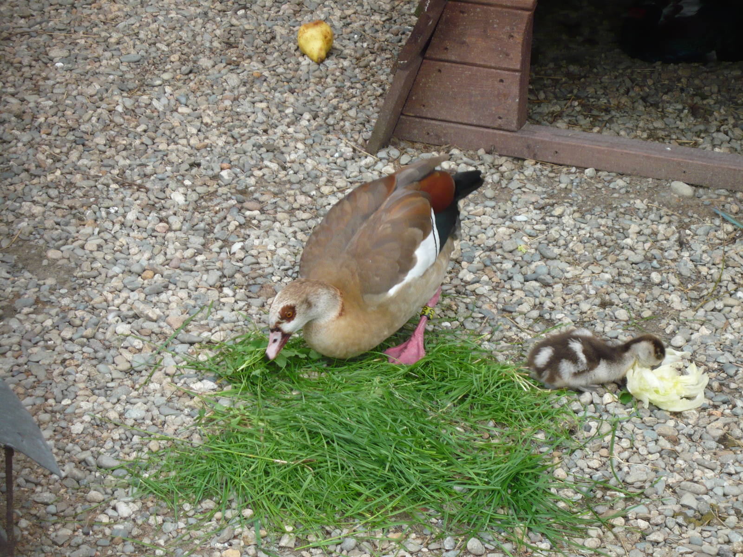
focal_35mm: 100
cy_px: 278
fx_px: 2146
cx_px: 372
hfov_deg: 19.6
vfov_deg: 14.8
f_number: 5.1
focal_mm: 16.5
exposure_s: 1/125
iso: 160
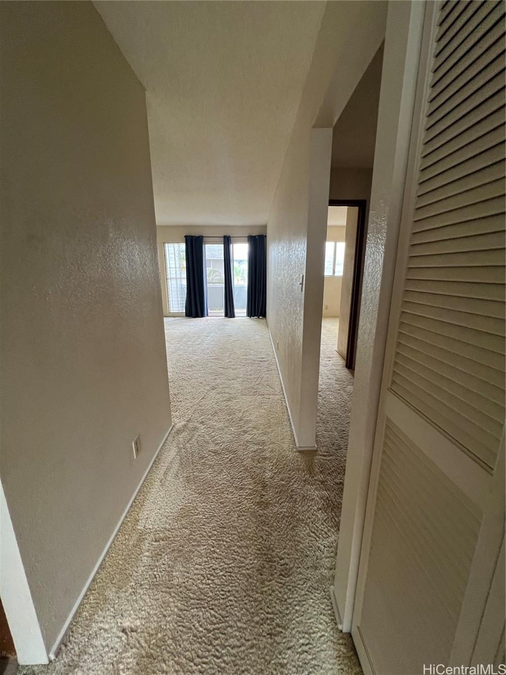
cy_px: 338
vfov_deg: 106.2
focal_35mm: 13
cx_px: 253
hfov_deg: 89.9
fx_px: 253
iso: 160
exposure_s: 1/60
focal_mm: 1.57
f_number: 1.8
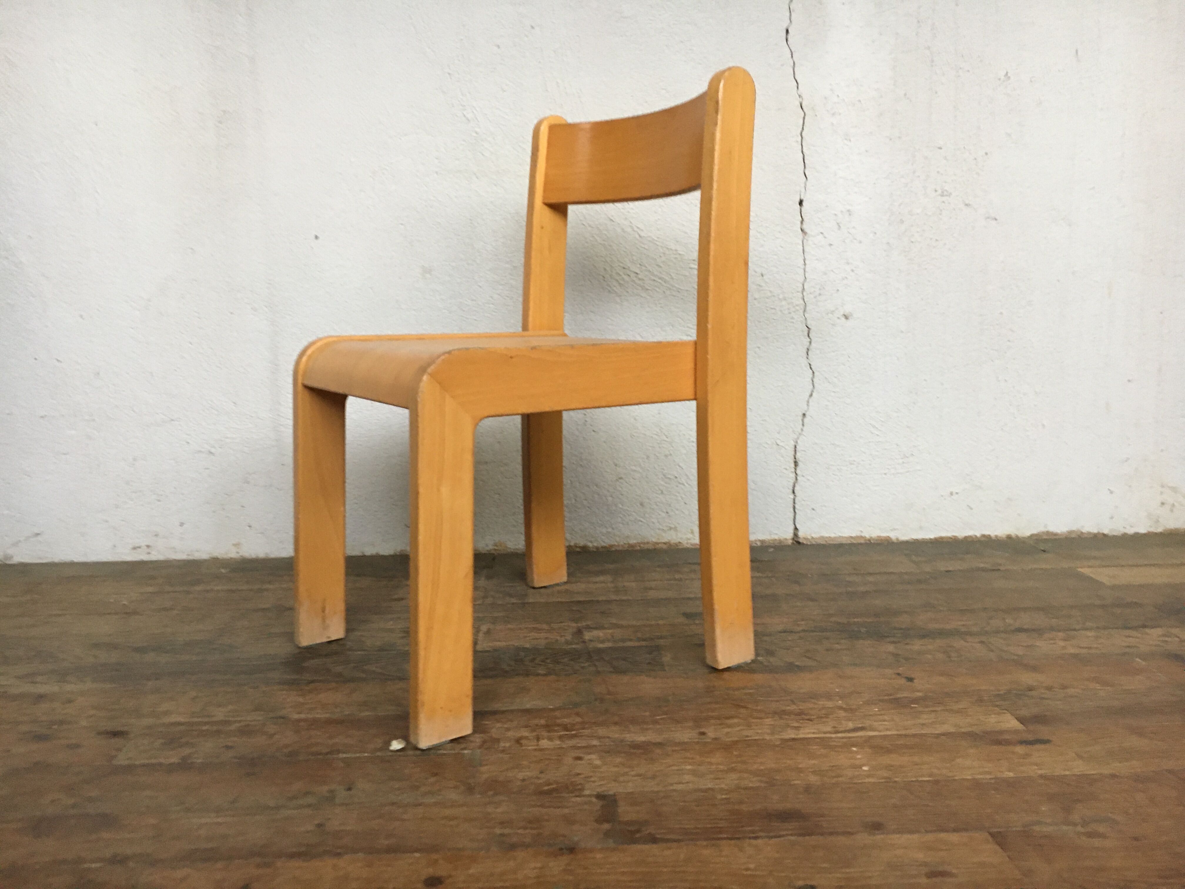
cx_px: 592
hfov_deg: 61.7
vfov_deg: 48.2
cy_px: 444
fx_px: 993
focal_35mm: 29
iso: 160
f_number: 2.2
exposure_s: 1/33
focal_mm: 4.15
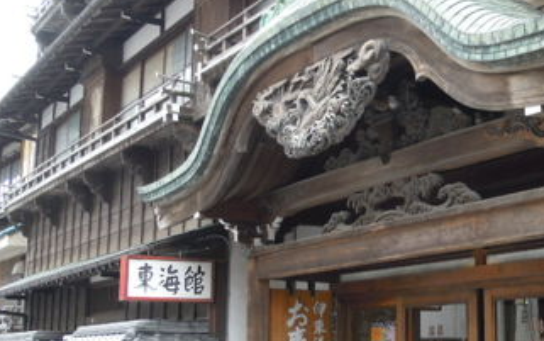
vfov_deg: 21.7
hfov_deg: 33.4
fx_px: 890
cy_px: 174
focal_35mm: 60
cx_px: 400
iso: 100
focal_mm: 5
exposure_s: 1/60
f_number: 2.7
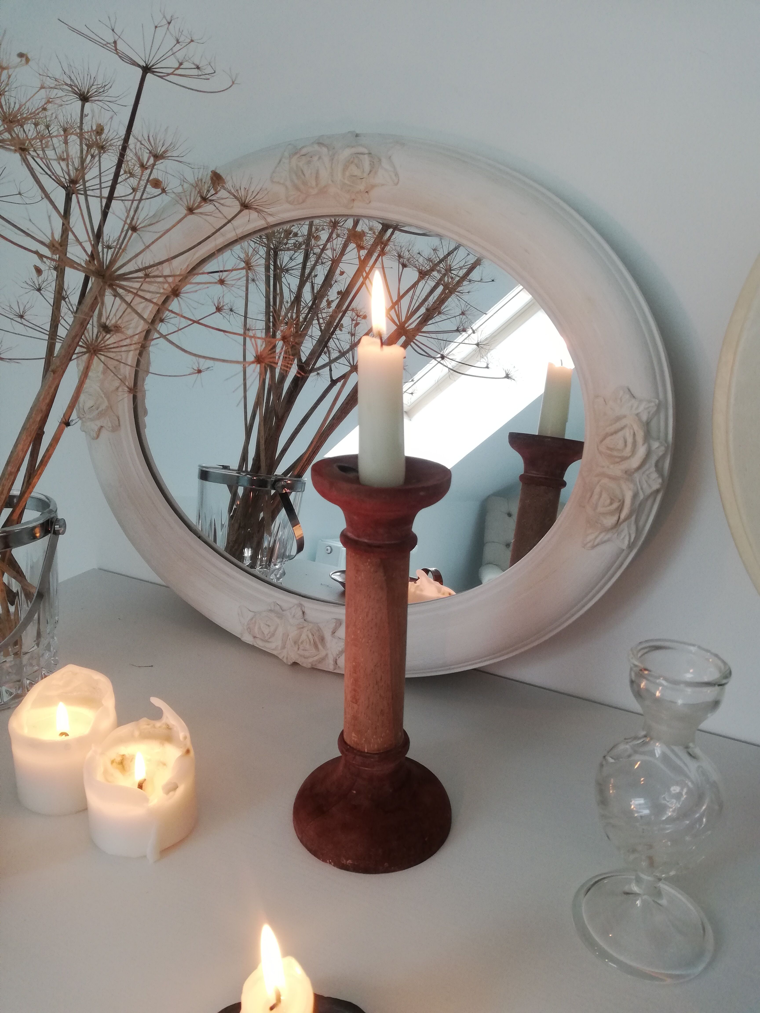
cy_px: 506
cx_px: 380
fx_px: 761
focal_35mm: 26
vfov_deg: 67.3
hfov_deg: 53.1
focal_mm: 3.81
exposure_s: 1/50
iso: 125
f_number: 2.2
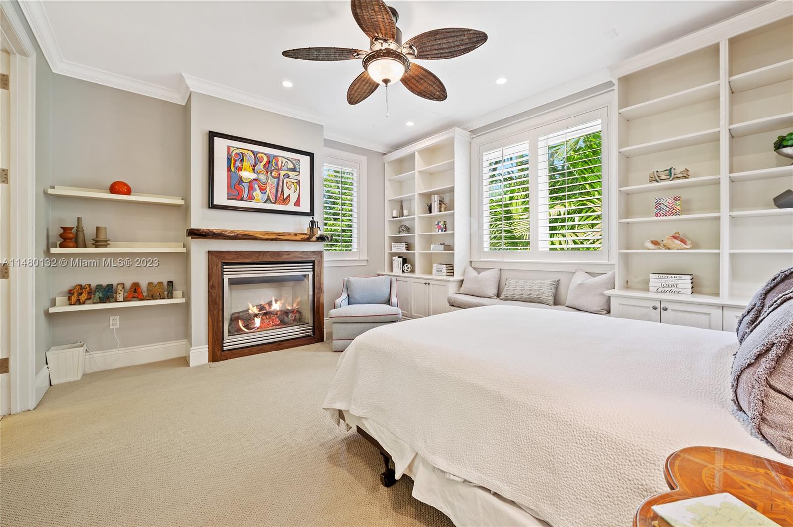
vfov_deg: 81.1
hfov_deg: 104.3
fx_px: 308
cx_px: 396
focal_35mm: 14
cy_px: 264
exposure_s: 1/2
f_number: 8
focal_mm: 14
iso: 200
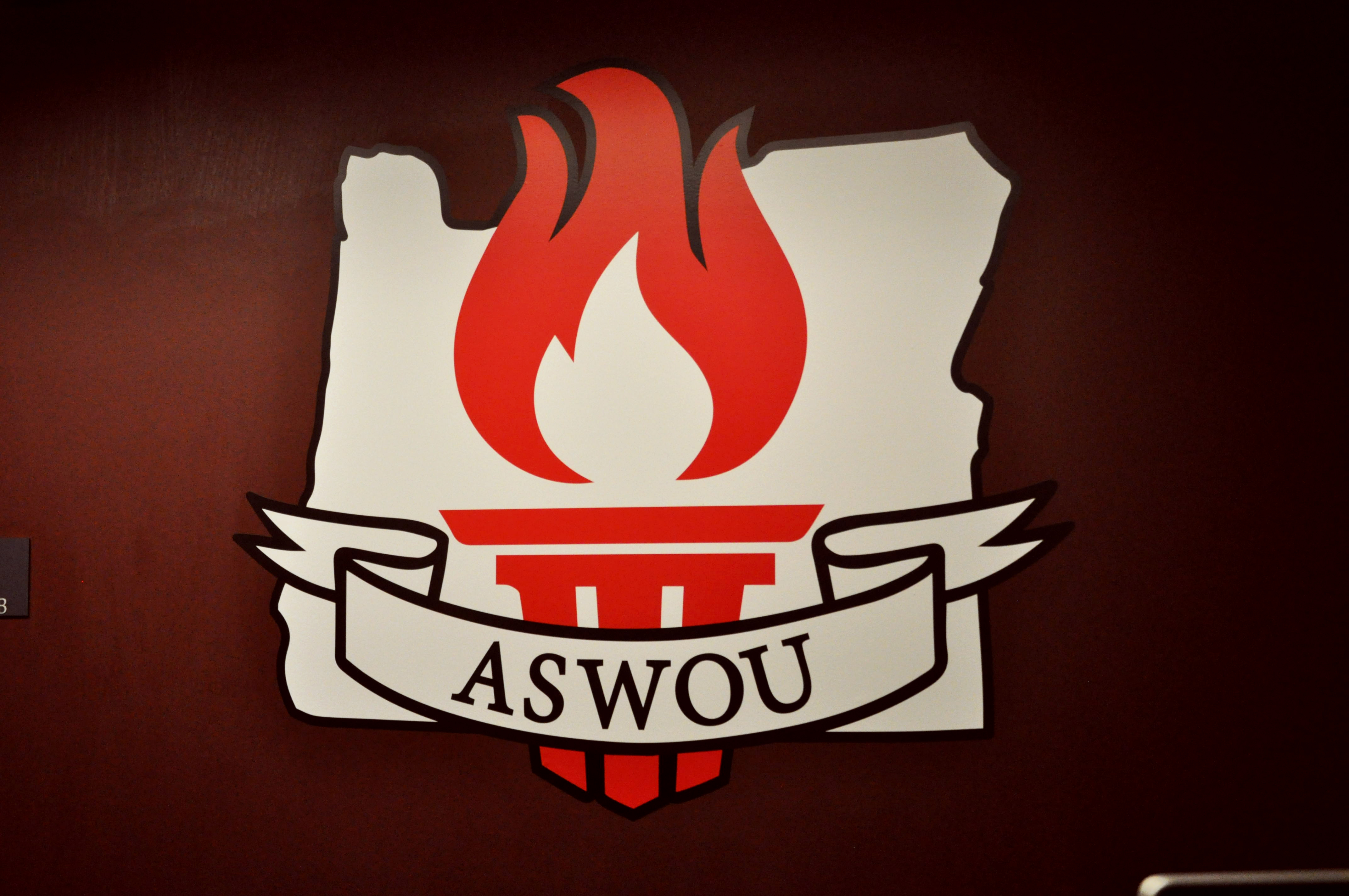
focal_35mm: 48
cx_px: 674
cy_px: 448
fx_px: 1796
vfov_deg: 28.0
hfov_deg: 41.2
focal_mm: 32
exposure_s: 1/125
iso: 2000
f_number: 5.6
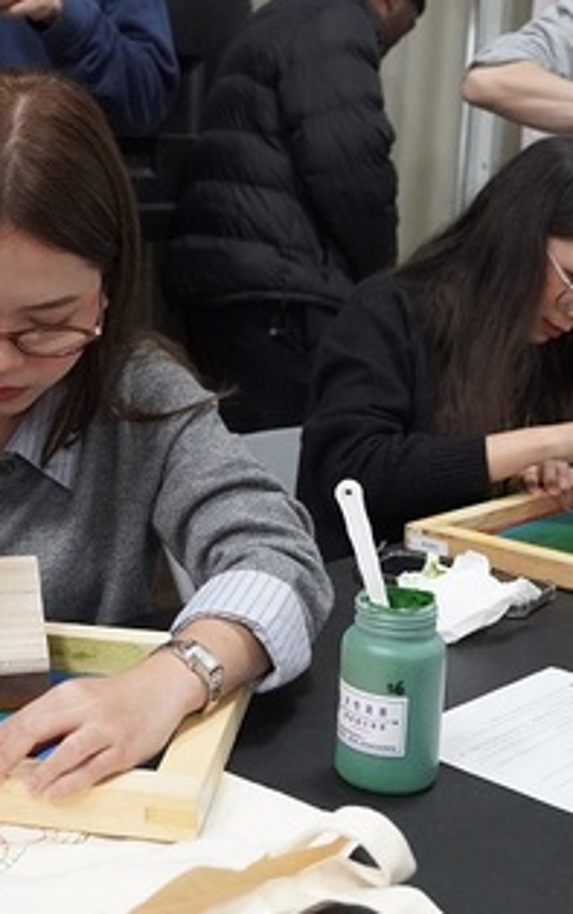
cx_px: 215
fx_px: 1395
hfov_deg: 23.1
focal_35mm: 56
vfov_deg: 36.2
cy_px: 451
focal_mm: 24
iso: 6400
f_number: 4
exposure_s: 1/160
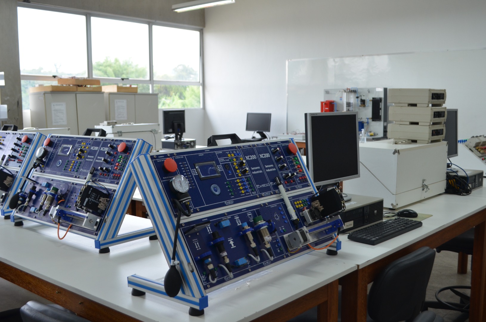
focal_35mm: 39
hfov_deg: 49.6
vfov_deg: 34.1
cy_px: 161
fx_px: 525
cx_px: 243
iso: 400
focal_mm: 26
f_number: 4.5
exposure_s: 1/80
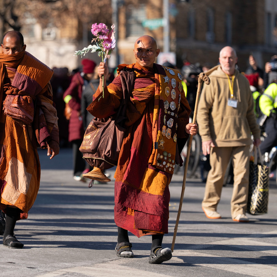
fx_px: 1774
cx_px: 90
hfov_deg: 8.9
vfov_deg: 8.9
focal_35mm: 196
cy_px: 138
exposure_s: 1/1250
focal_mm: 153
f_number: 3.2
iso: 100
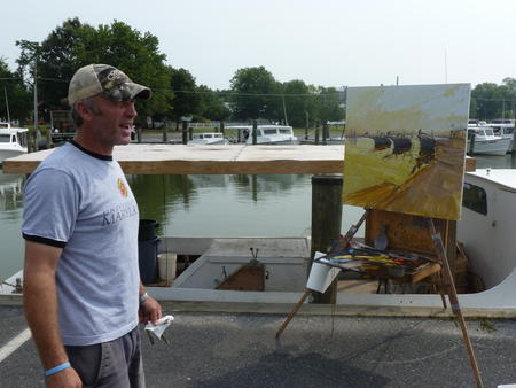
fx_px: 447
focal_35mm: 30
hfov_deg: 59.9
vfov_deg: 46.8
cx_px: 258
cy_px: 194
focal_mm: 5.4
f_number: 5
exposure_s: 1/500
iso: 100
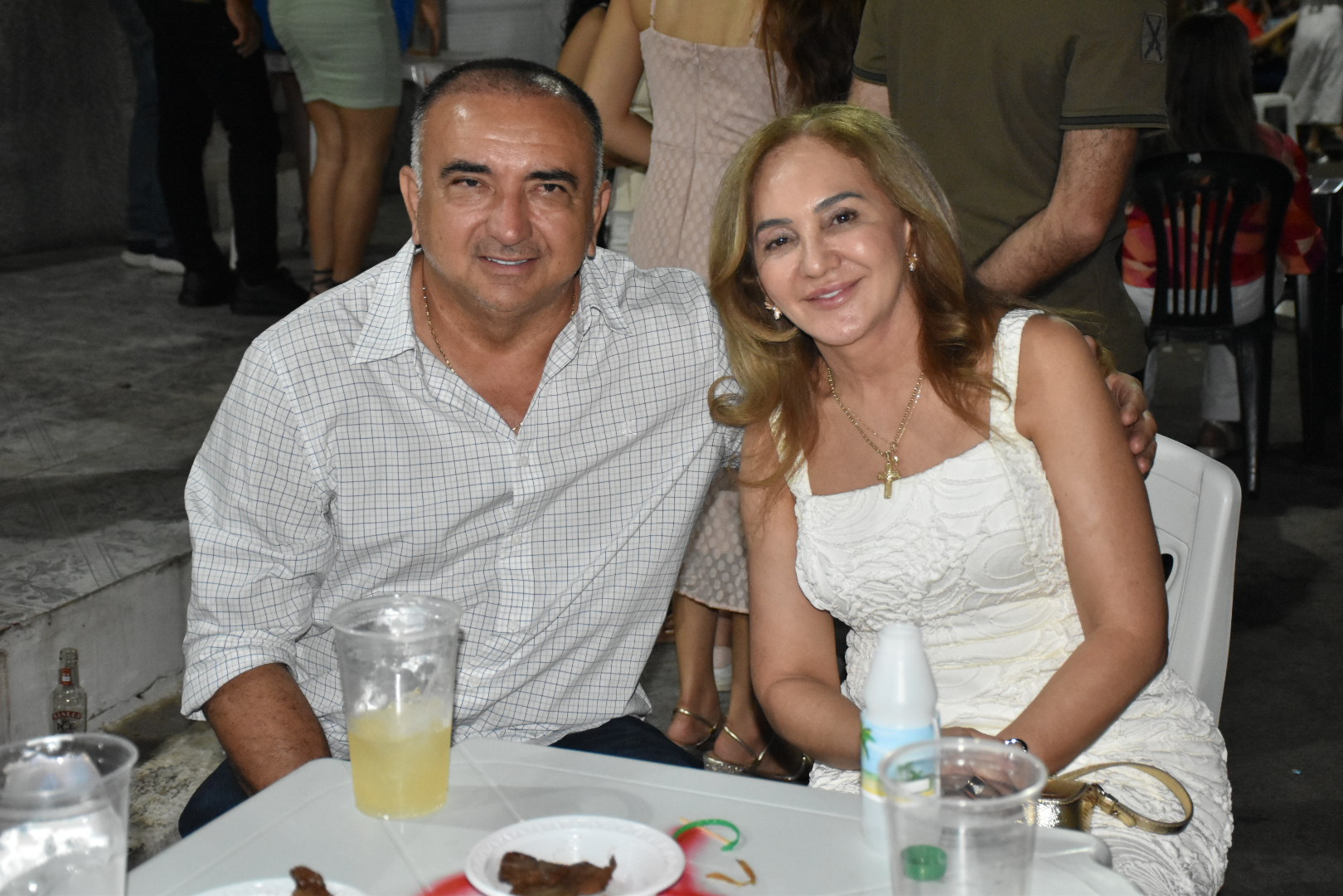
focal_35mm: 52
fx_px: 1958
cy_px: 448
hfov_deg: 37.9
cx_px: 672
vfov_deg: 25.8
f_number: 4.2
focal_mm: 35
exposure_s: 1/100
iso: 3200
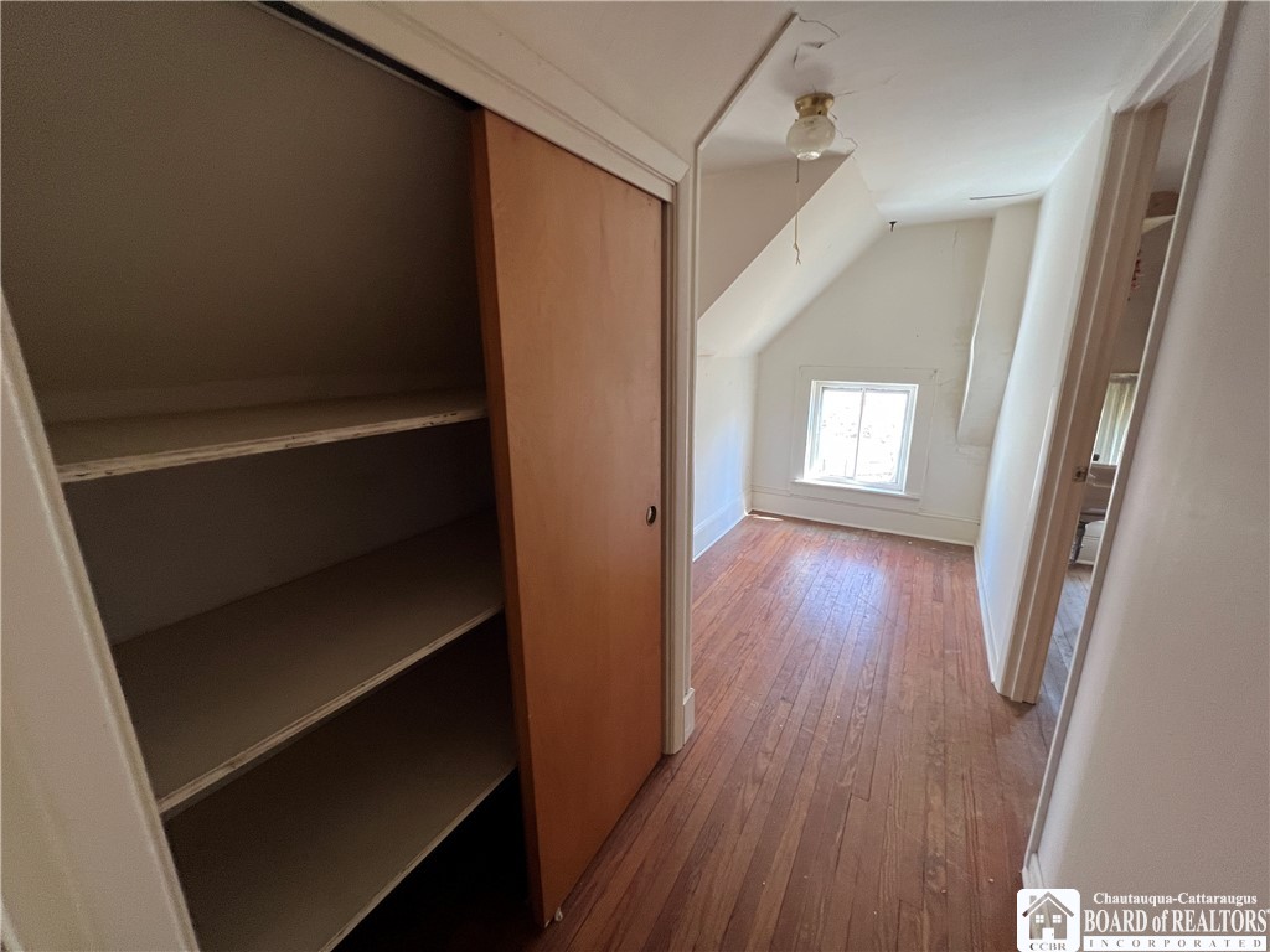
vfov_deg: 89.9
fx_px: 477
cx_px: 635
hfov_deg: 106.2
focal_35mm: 13
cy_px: 476
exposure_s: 1/73
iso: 250
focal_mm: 1.57
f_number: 1.8
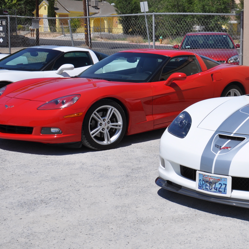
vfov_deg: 25.7
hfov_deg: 25.0
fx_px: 545
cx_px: 223
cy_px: 110
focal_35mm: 67
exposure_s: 1/500
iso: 200
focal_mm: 26
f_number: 11
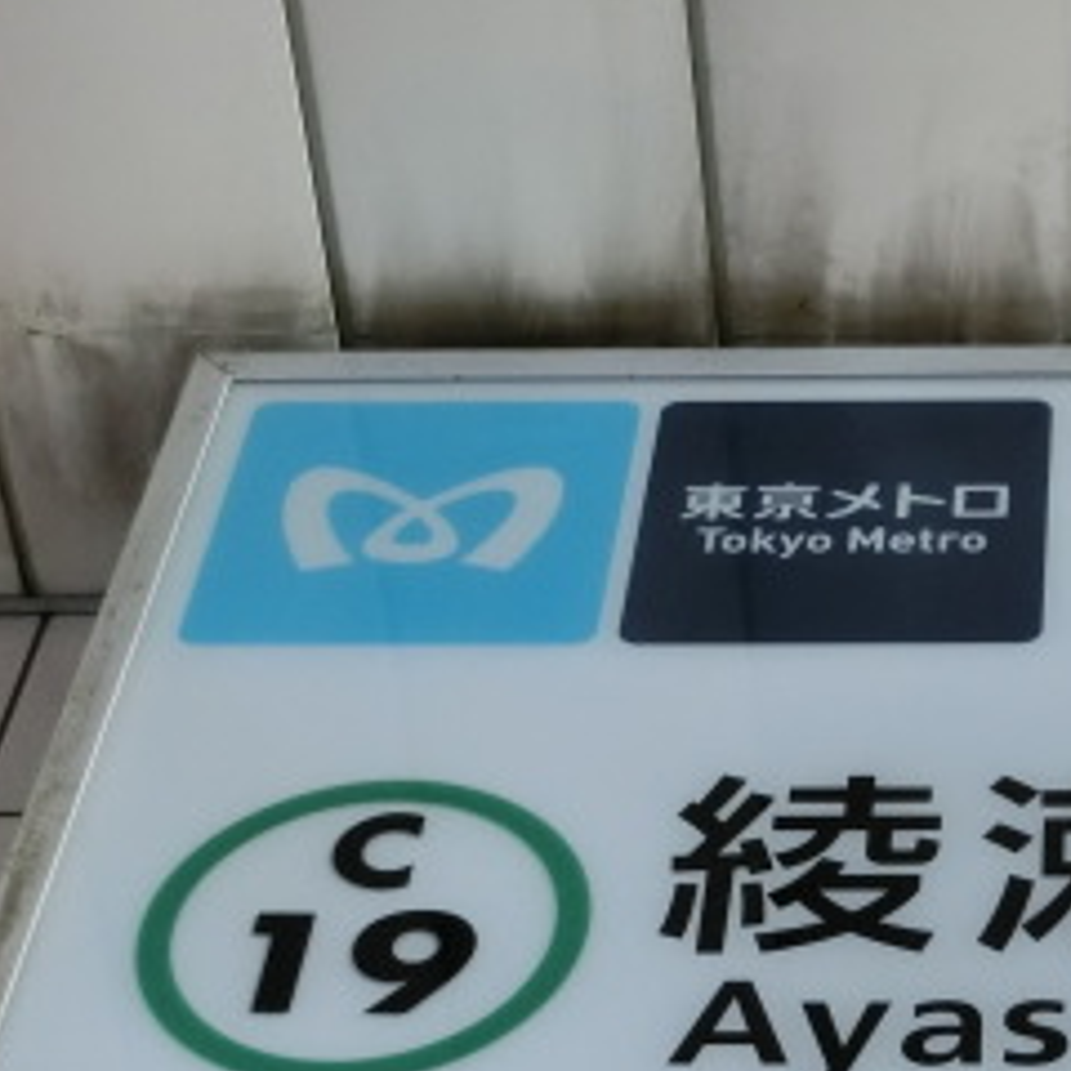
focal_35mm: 106
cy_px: 625
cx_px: 1049
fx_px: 3710
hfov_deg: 16.1
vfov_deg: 16.4
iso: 400
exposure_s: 1/50
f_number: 4.4
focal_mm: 8
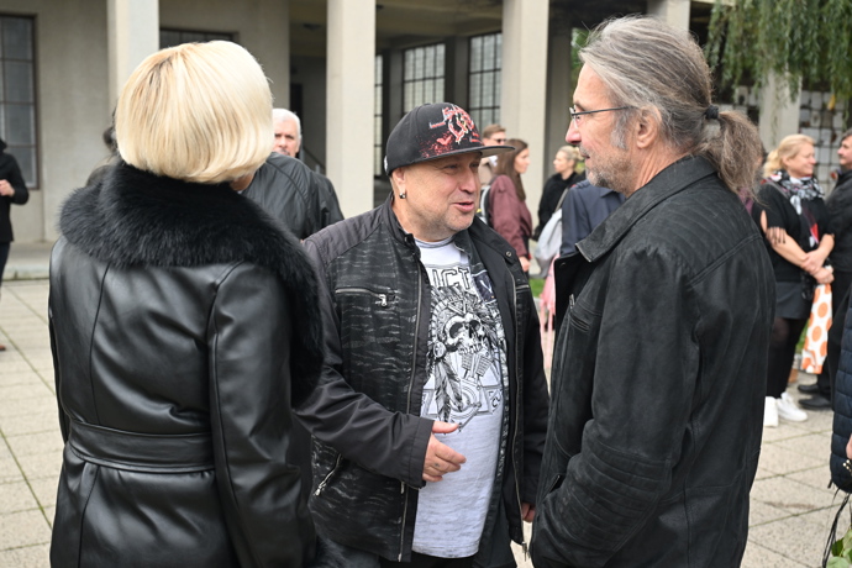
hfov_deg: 49.6
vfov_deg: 34.2
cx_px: 426
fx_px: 923
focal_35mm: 39
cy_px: 284
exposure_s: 1/800
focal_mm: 39
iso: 1250
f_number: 4.5
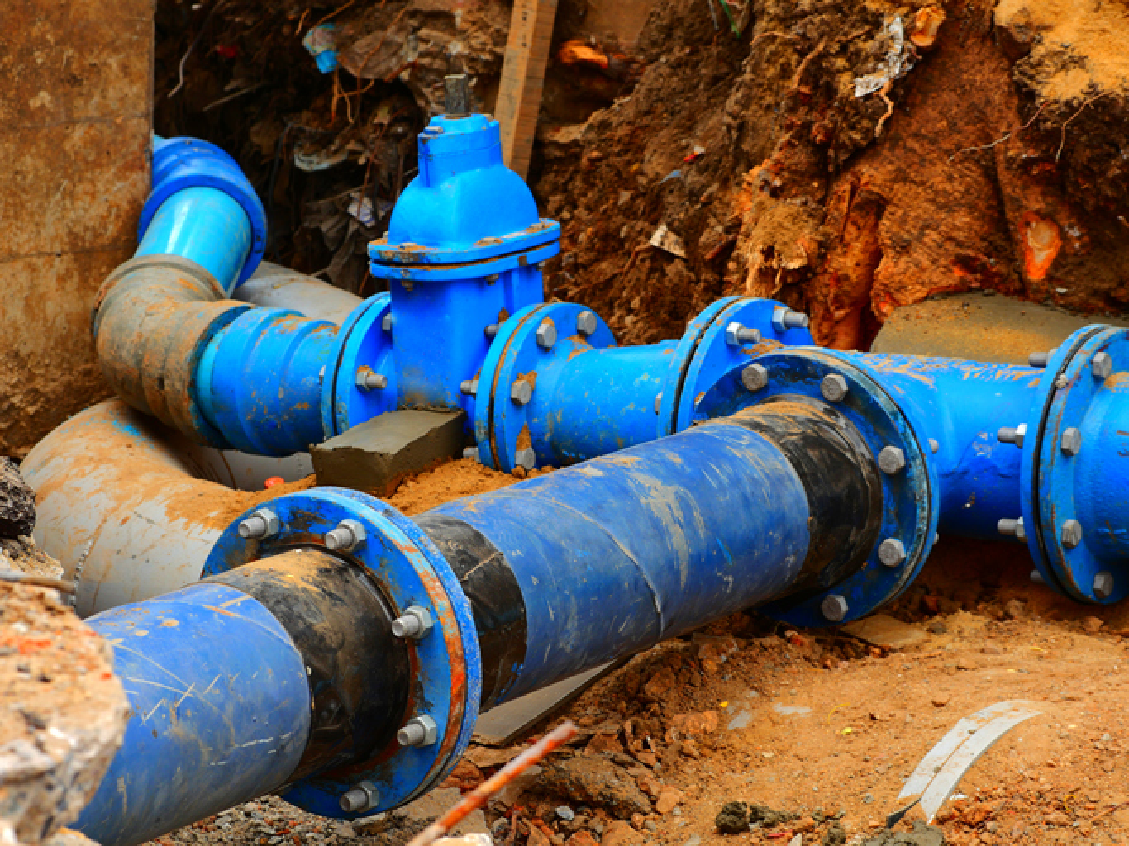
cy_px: 423
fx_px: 3913
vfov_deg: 12.3
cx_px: 564
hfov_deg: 16.4
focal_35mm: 120
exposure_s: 1/60
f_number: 6.3
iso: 100
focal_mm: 60
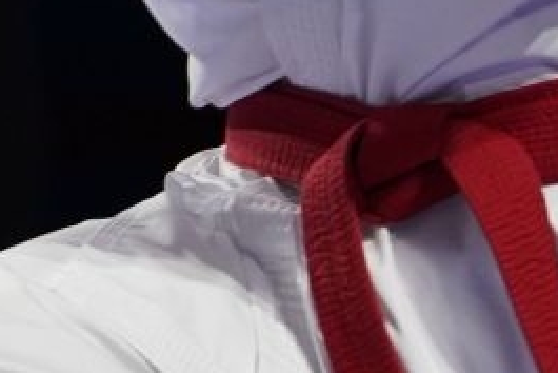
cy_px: -851
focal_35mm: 895
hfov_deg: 2.3
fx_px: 13879
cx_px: -436
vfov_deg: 1.5
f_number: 2.8
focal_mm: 132
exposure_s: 1/1000
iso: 1250
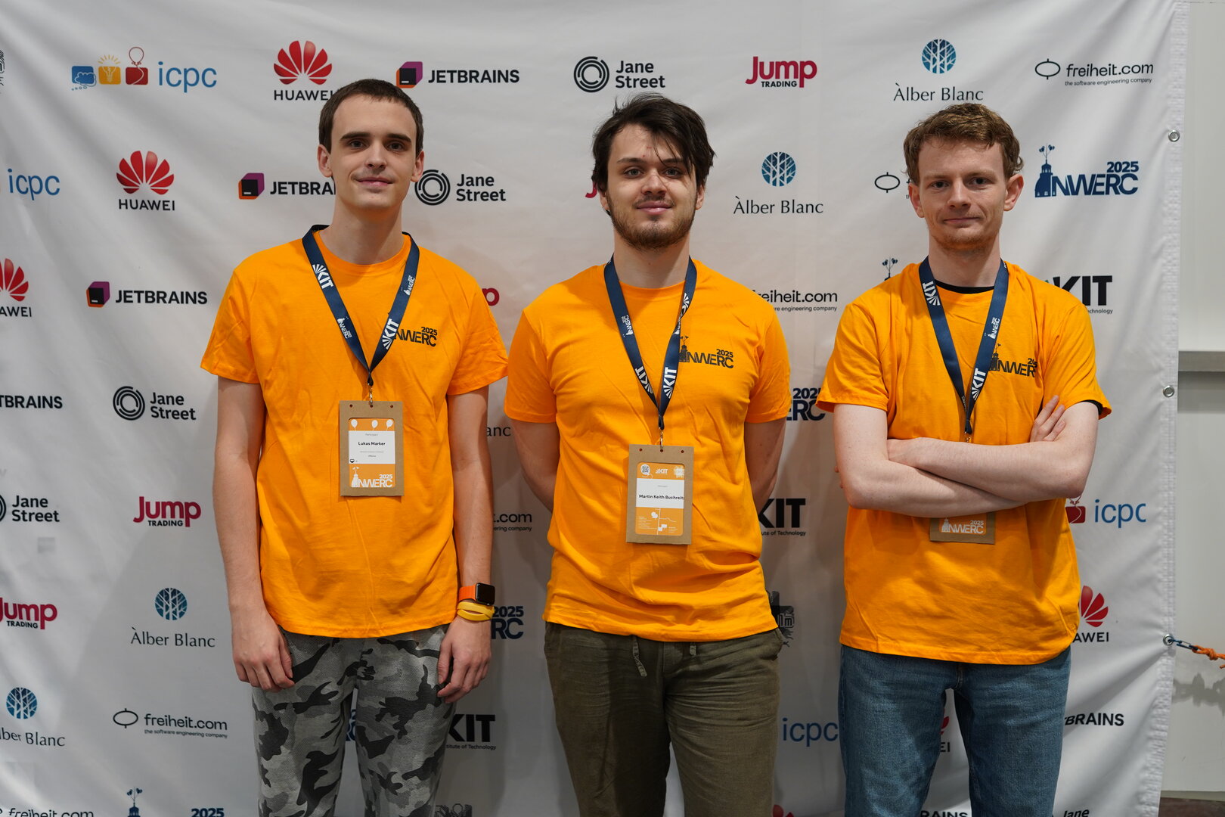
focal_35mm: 50
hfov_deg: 39.6
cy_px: 408
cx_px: 612
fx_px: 1701
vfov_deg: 27.0
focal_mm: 50
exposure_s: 1/60
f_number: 2.8
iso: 640
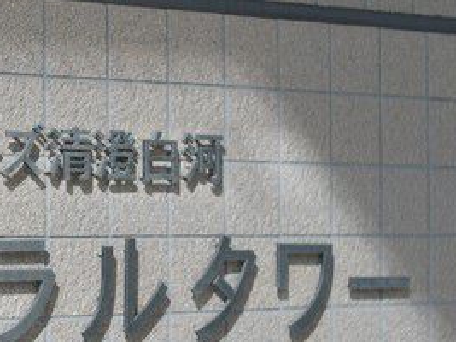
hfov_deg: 14.5
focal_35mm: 134
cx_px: -15
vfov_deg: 11.0
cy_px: 245
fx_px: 1764
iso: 400
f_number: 4
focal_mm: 62
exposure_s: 1/500
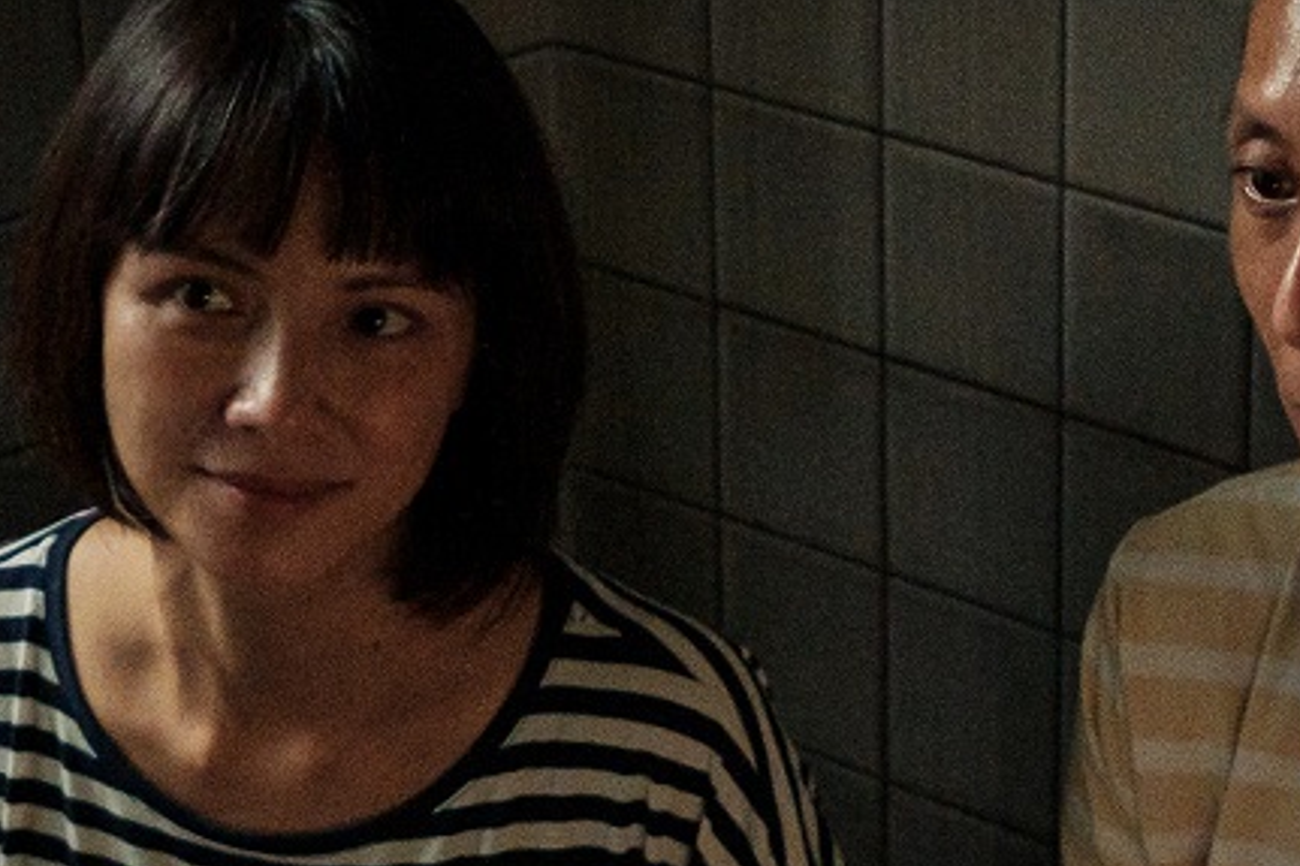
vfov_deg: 9.0
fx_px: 5487
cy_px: 899
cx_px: 540
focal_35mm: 152
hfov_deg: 13.5
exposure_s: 1/100
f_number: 2
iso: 1600
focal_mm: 23
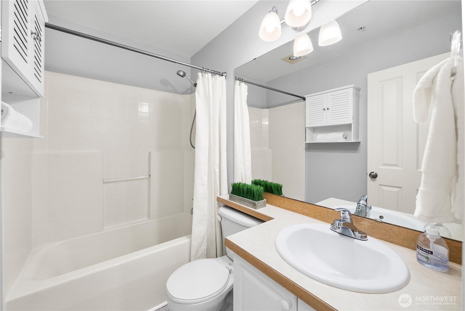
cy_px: 156
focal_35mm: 13
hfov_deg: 108.3
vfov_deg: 85.5
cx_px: 232
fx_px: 168
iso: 200
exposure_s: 1/60
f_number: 7.1
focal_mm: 13
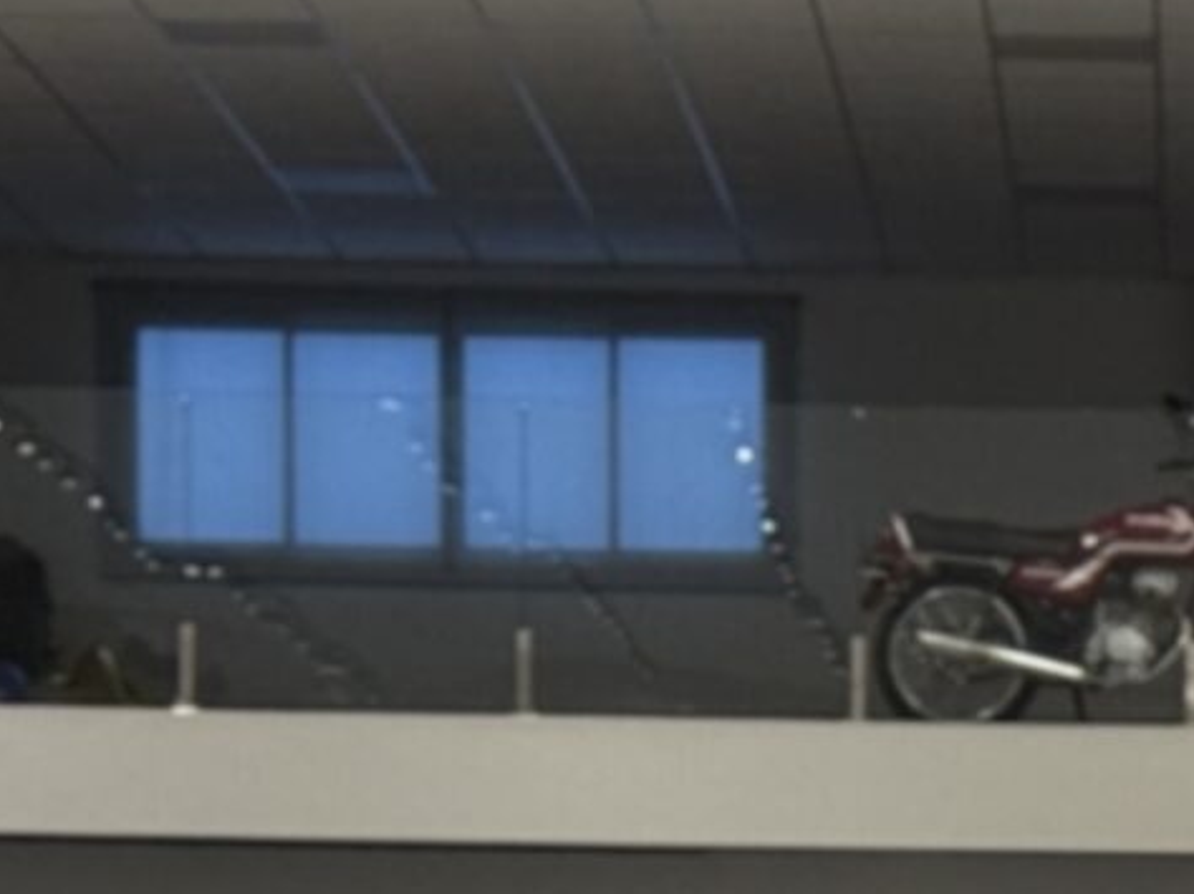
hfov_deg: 7.6
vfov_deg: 5.5
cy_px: 2038
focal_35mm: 260
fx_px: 8961
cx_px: 1320
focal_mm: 6.76
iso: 125
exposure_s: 1/60
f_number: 1.78
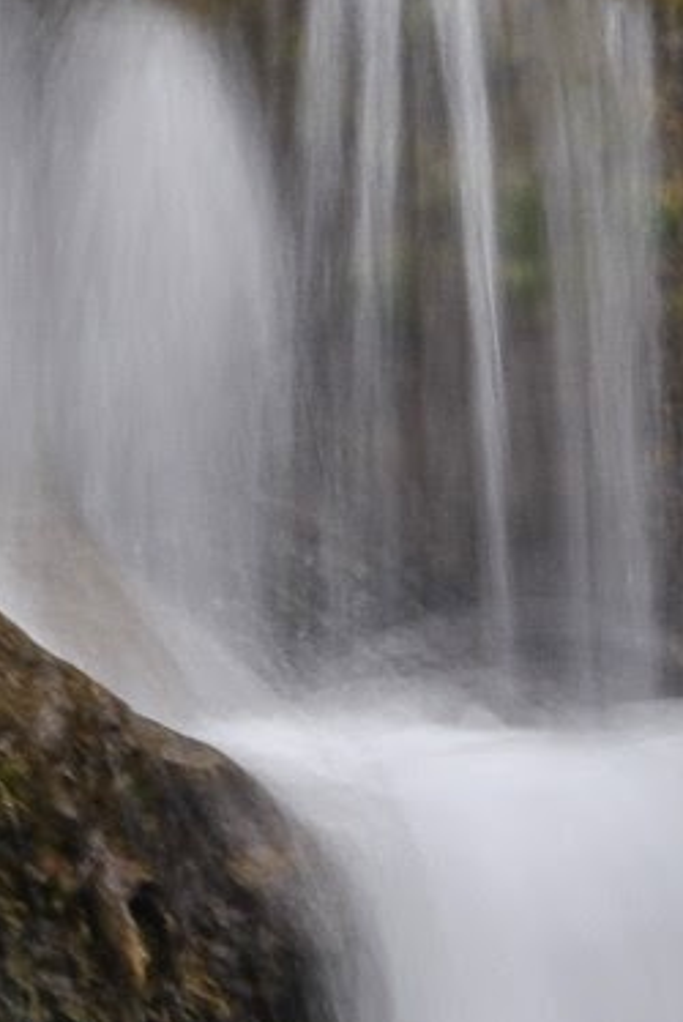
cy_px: 932
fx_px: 15395
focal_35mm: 542
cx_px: 769
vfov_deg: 3.8
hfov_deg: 2.5
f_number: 13
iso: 100
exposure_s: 1/5
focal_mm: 66
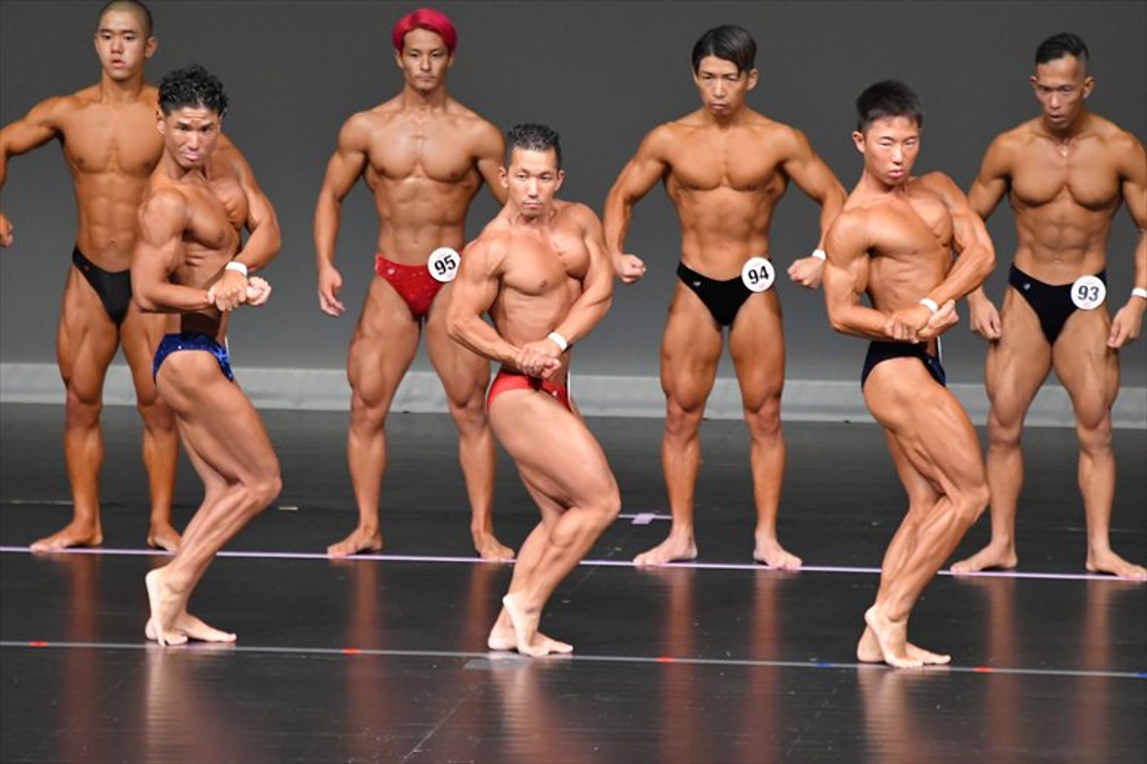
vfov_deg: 4.4
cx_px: 574
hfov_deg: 6.5
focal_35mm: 315
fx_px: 10031
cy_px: 382
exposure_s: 1/400
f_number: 5.6
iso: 5000
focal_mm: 210
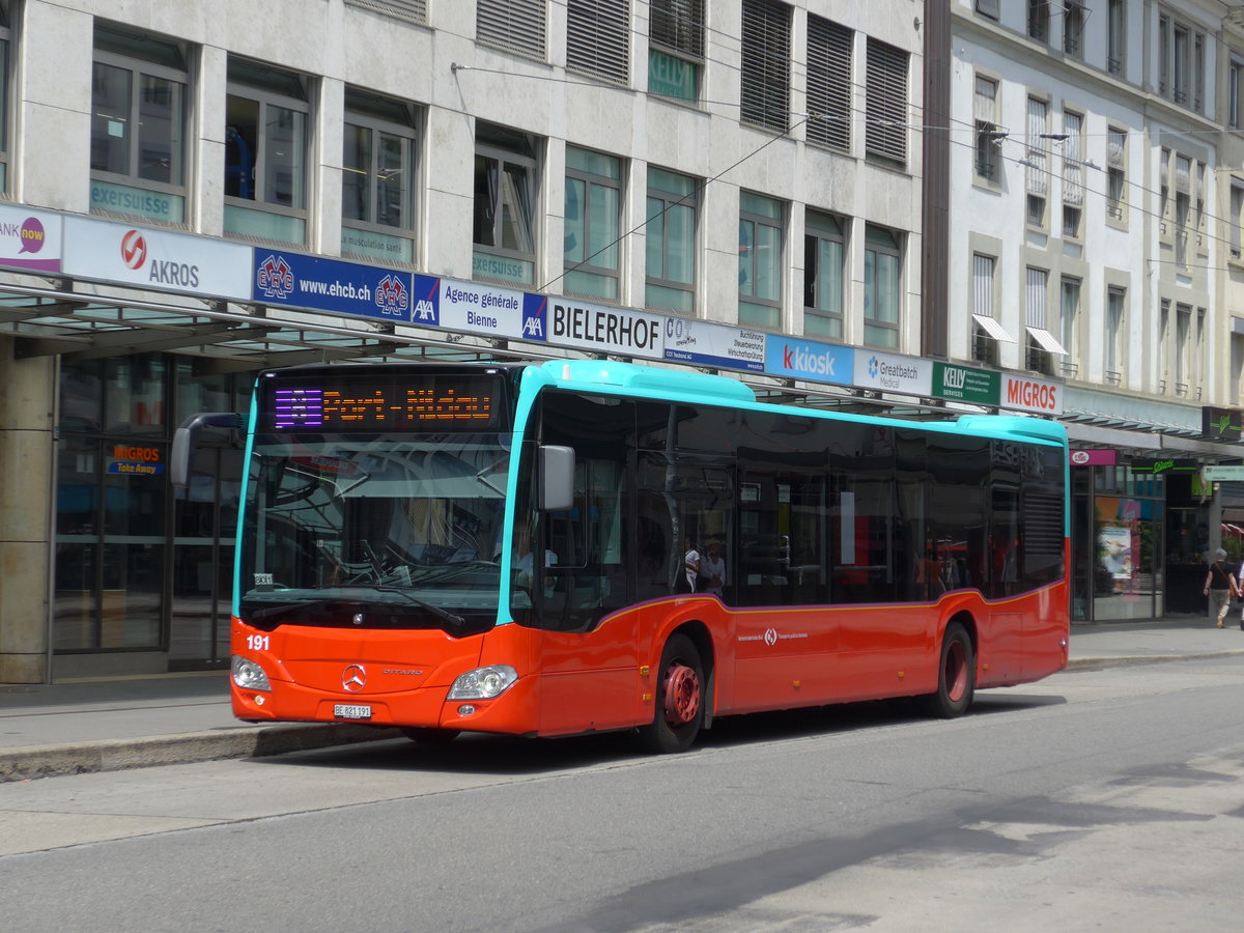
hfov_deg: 24.4
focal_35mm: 80
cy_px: 466
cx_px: 622
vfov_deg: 18.4
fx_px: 2875
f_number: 4.4
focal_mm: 16
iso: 80
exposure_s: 1/640
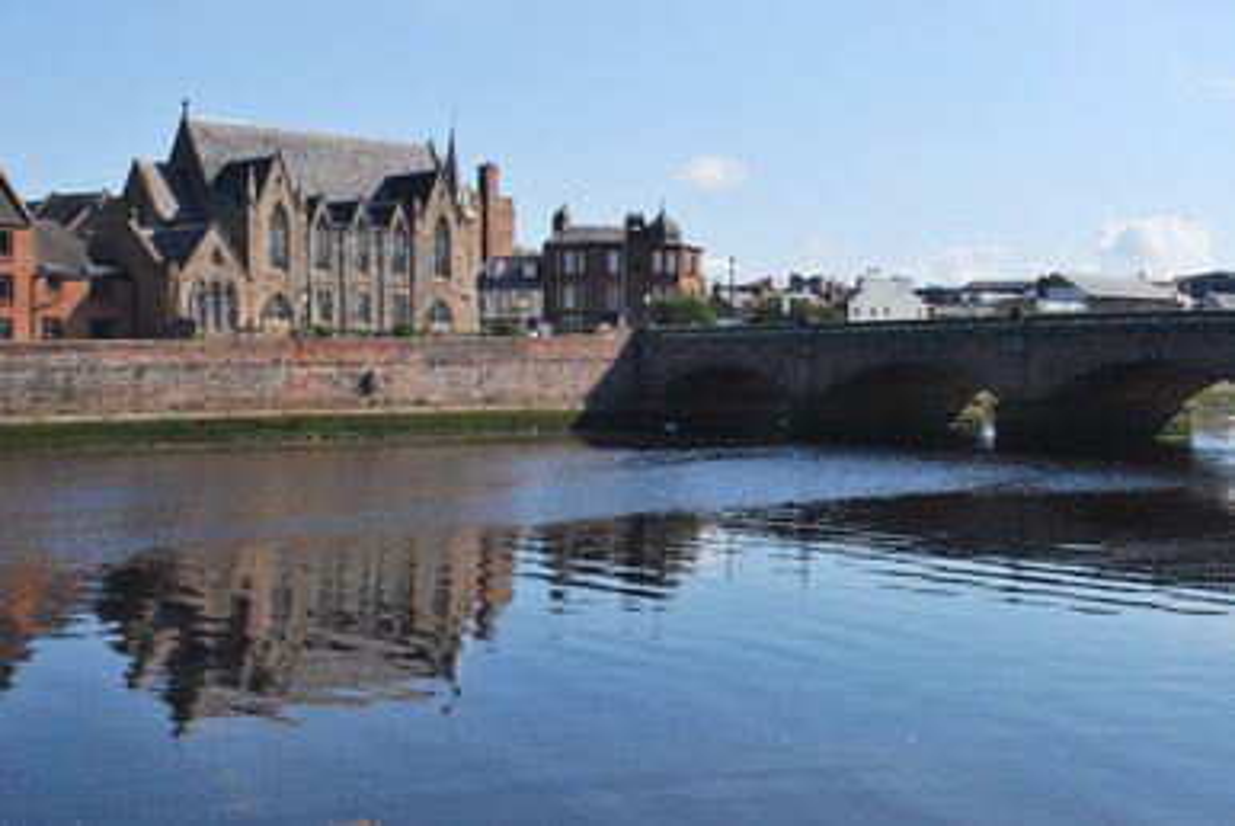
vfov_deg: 26.5
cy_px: 413
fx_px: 1751
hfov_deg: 38.9
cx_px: 618
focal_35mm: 51
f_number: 9
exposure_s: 1/320
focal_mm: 34
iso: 200
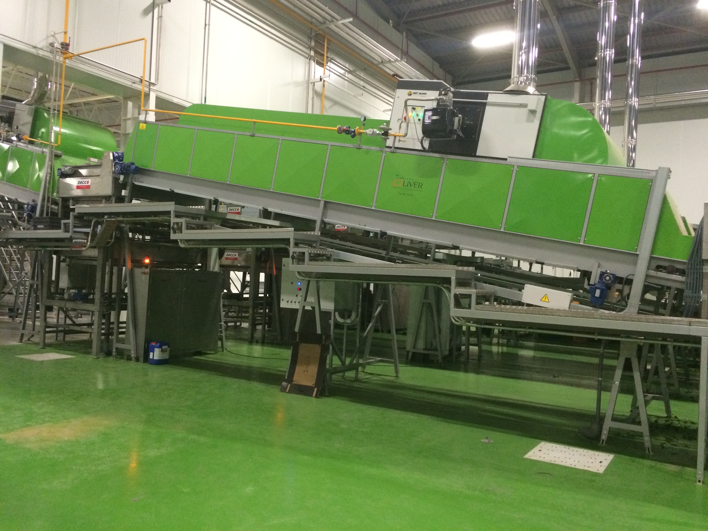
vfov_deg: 48.2
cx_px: 354
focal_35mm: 29
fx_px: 593
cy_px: 266
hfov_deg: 61.7
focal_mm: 4.15
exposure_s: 1/30
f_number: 2.2
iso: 320
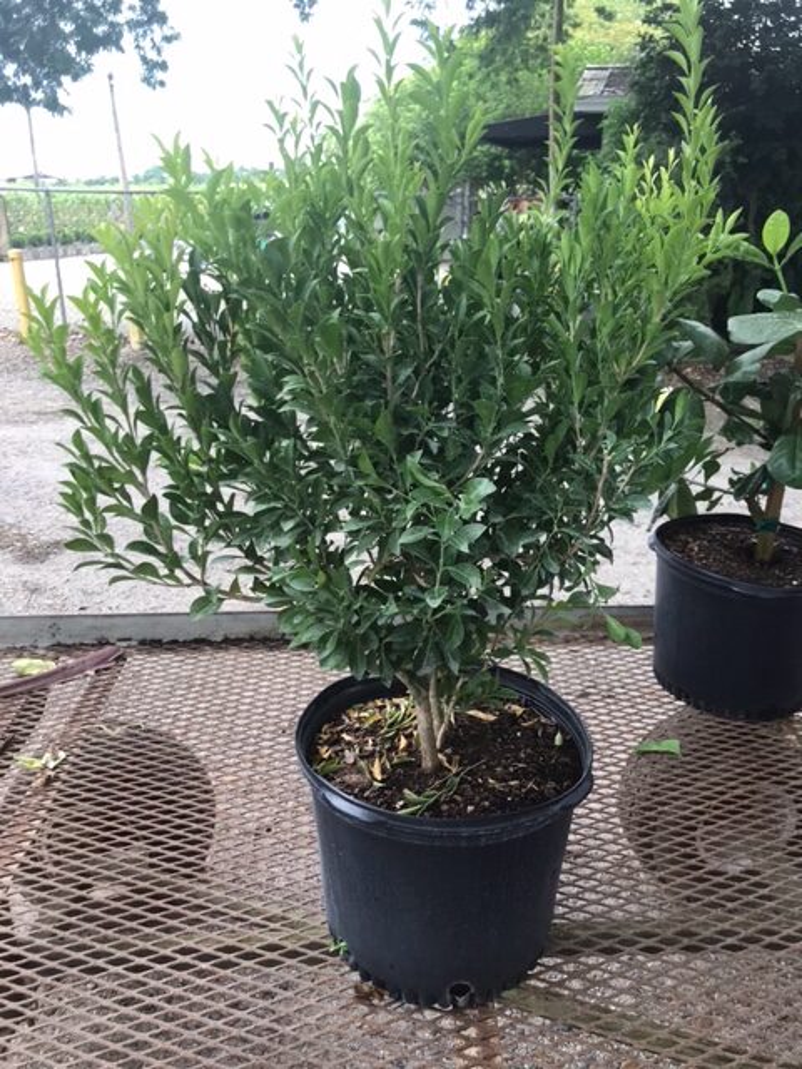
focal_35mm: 28
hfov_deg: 49.7
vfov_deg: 63.4
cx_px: 401
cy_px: 534
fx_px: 865
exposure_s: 1/120
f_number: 1.8
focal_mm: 3.99
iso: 32
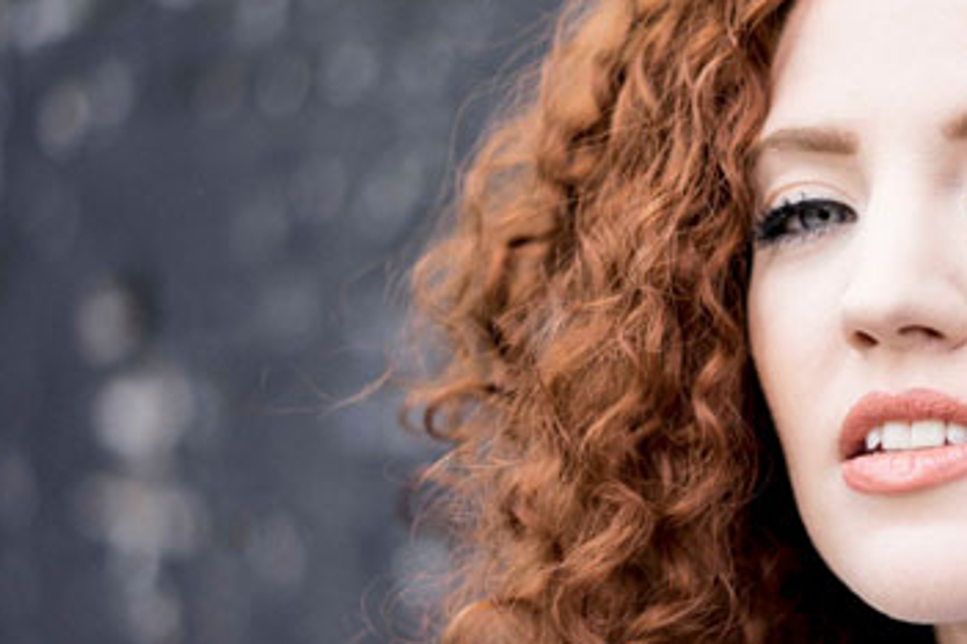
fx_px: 2981
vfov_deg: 12.3
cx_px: 897
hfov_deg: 18.1
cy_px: 428
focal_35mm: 111
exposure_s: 1/800
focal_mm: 55
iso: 100
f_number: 1.8
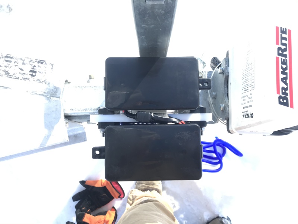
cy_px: 112
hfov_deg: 63.4
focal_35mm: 28
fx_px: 241
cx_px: 149
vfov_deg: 49.7
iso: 20
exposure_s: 1/501
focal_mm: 3.99
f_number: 1.8
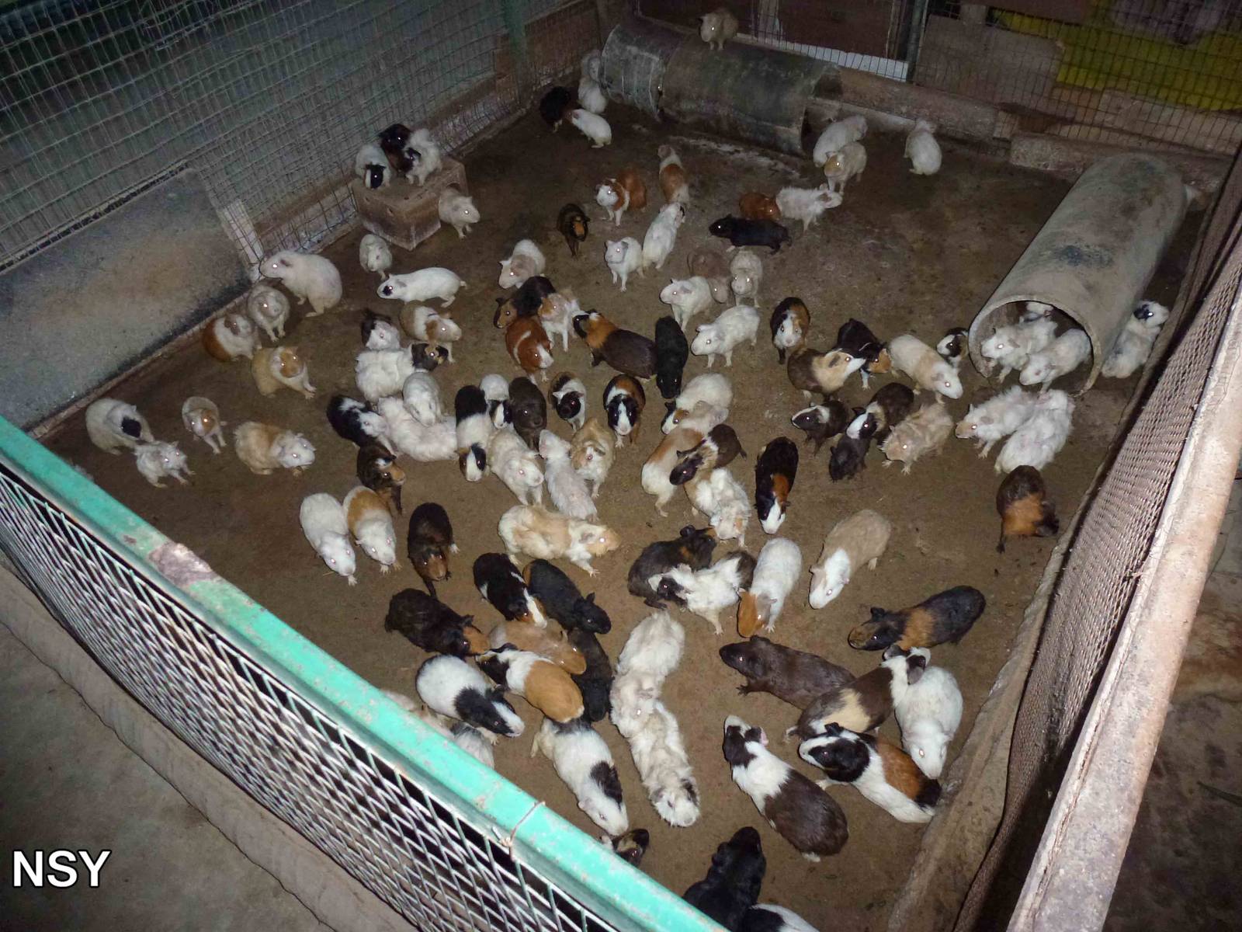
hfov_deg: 71.6
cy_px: 466
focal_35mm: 24
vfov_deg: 56.8
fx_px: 861
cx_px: 621
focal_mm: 4.3
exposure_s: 1/60
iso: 400
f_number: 3.3
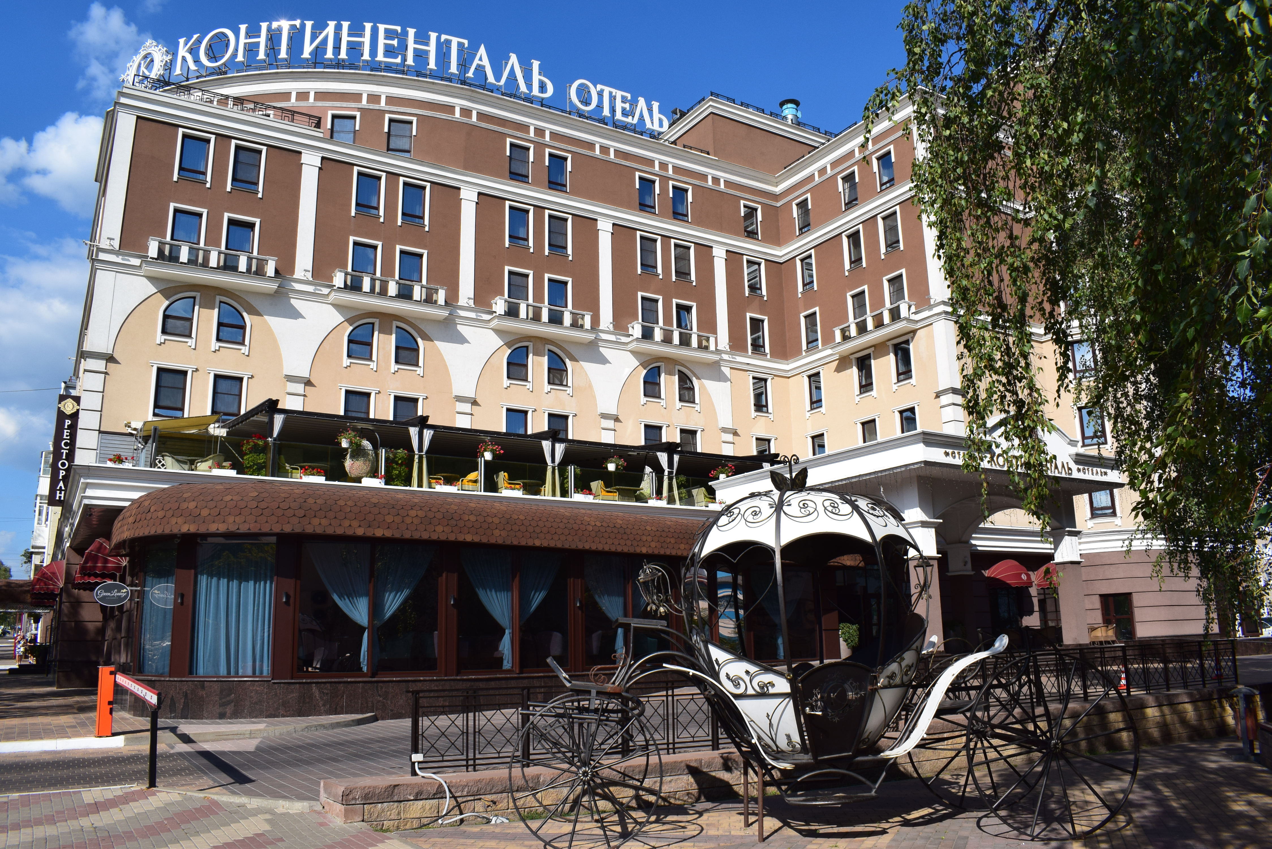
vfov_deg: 48.0
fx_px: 954
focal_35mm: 27
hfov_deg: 67.4
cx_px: 636
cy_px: 424
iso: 320
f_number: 11
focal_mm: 18
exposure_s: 1/500
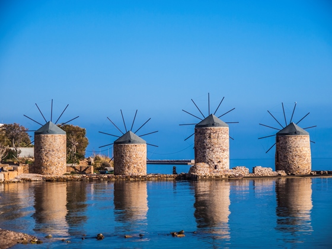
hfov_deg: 22.8
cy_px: 124
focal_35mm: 86
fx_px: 825
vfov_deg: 17.2
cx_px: 166
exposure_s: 1/2000
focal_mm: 43
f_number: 3.5
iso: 100
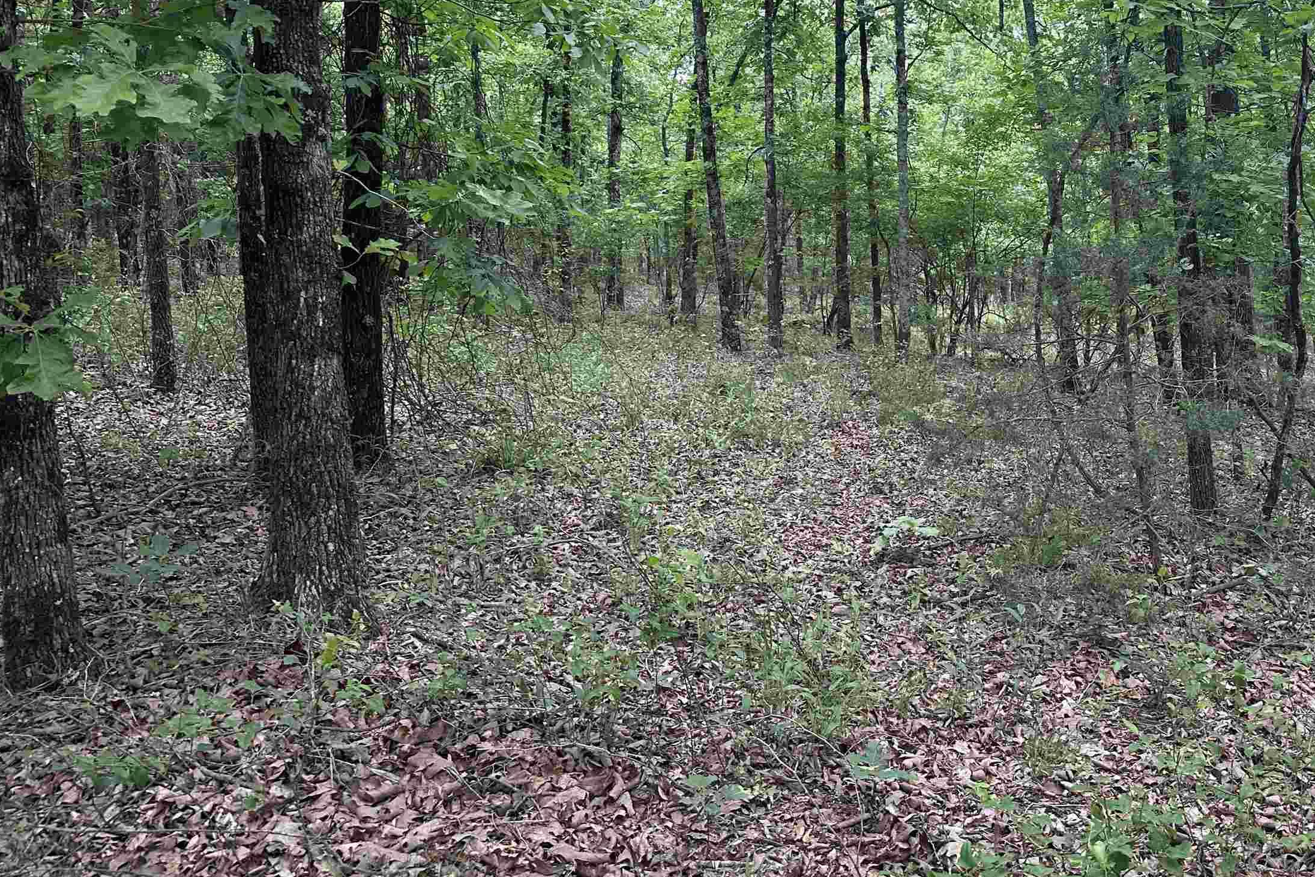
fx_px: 1278
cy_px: 199
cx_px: 879
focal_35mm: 35
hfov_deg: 53.3
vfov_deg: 36.8
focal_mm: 6.86
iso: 160
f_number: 1.78
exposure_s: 1/121
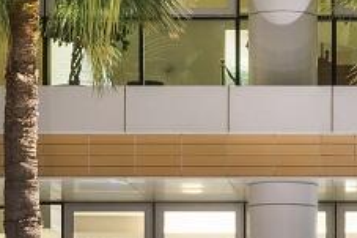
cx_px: 339
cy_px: 396
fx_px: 1625
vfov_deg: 8.1
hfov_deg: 12.4
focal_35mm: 164
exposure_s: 5
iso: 200
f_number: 8
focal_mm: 30
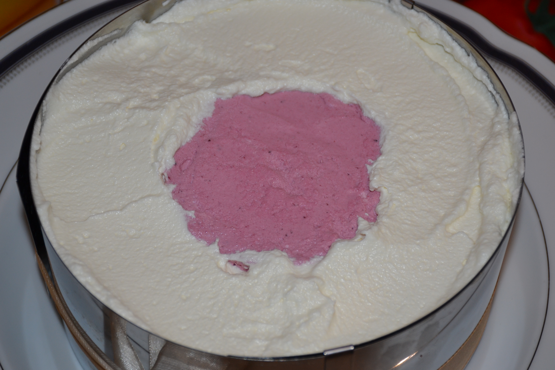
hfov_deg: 24.2
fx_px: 1295
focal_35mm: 84
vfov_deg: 16.3
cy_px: 185
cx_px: 278
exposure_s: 1/60
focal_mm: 56
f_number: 4.8
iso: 400
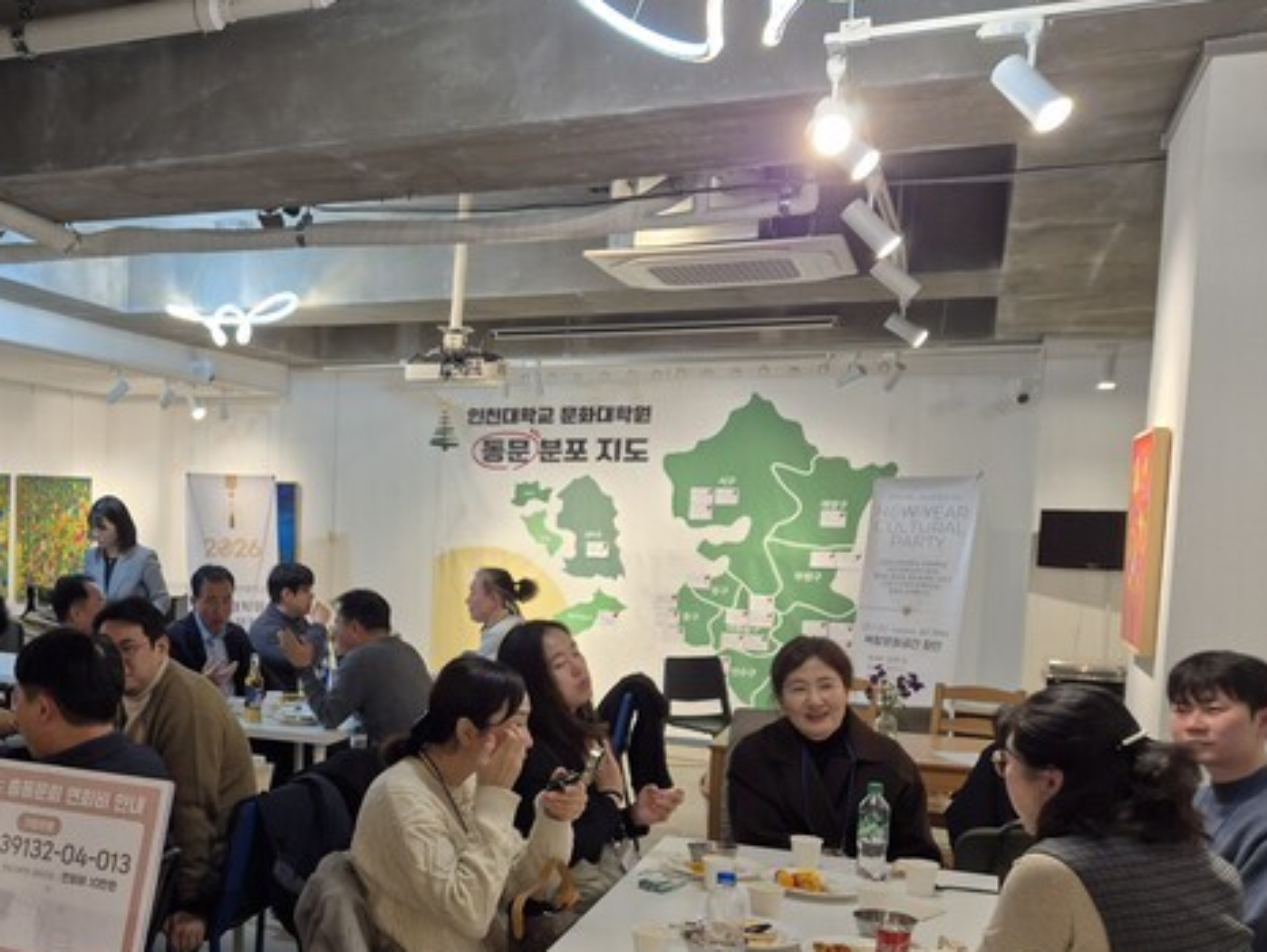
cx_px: 283
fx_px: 1392
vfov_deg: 37.3
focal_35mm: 38
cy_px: 636
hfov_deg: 46.8
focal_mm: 5.4
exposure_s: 1/120
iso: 100
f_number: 1.8
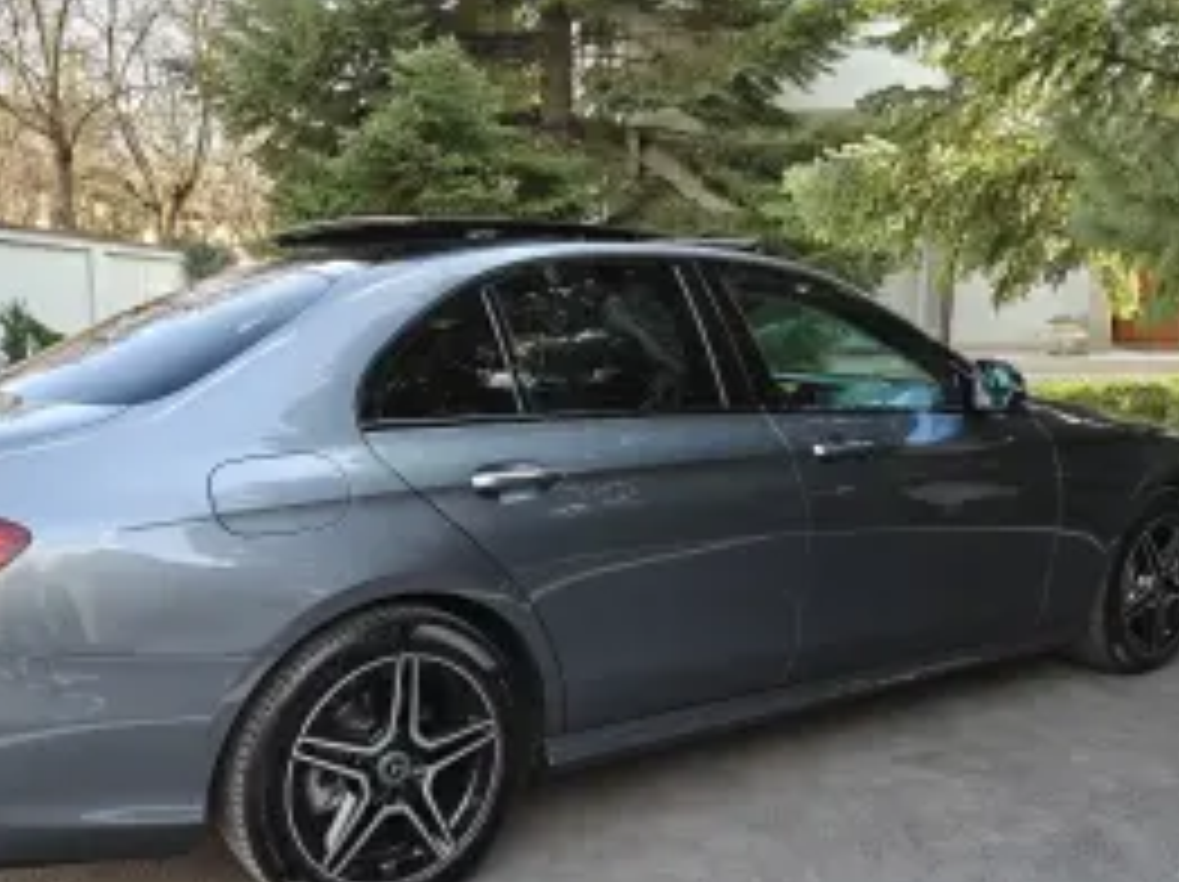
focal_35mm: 33
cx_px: 495
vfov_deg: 42.7
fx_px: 1123
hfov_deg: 55.1
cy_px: 513
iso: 80
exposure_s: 1/282
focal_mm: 5.59
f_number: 1.8
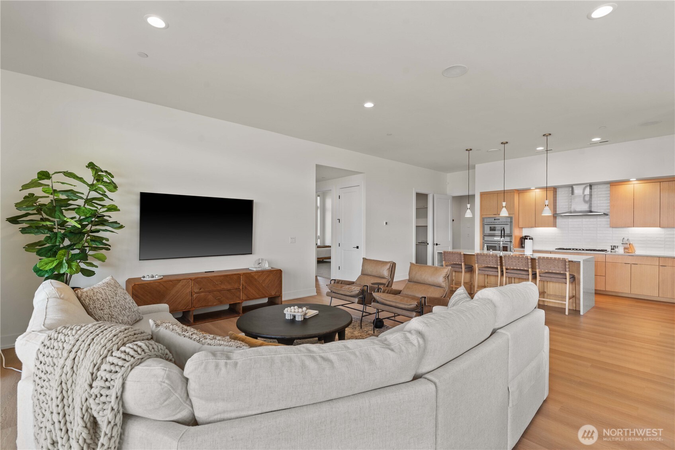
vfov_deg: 73.8
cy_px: 225
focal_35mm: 16
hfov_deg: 96.7
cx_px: 338
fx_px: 300
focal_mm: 16
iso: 200
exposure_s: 1/5
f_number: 8
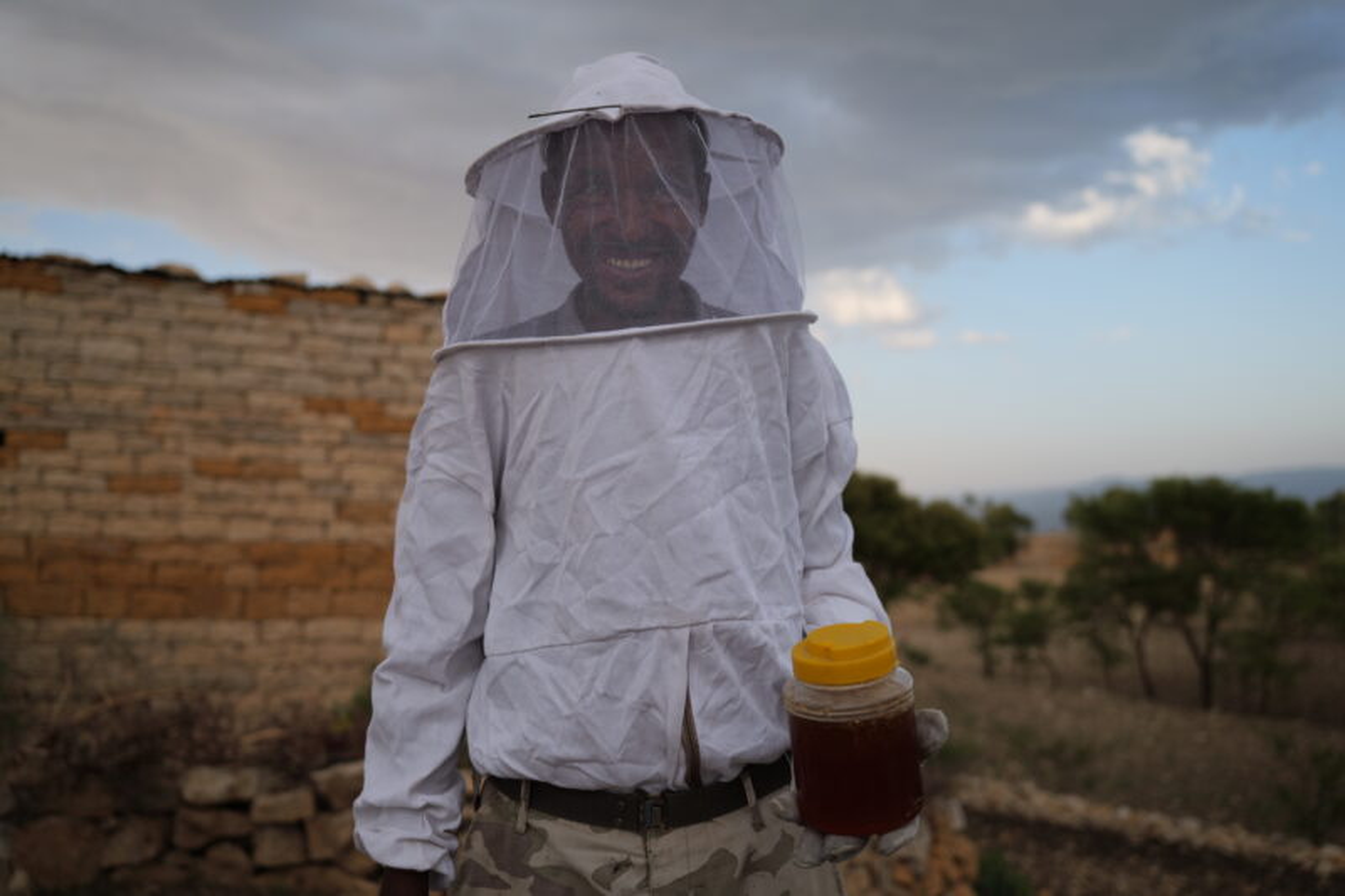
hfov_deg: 55.8
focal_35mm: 34
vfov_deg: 38.9
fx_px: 1270
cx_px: 672
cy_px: 448
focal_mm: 34
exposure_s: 1/400
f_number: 2.8
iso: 100
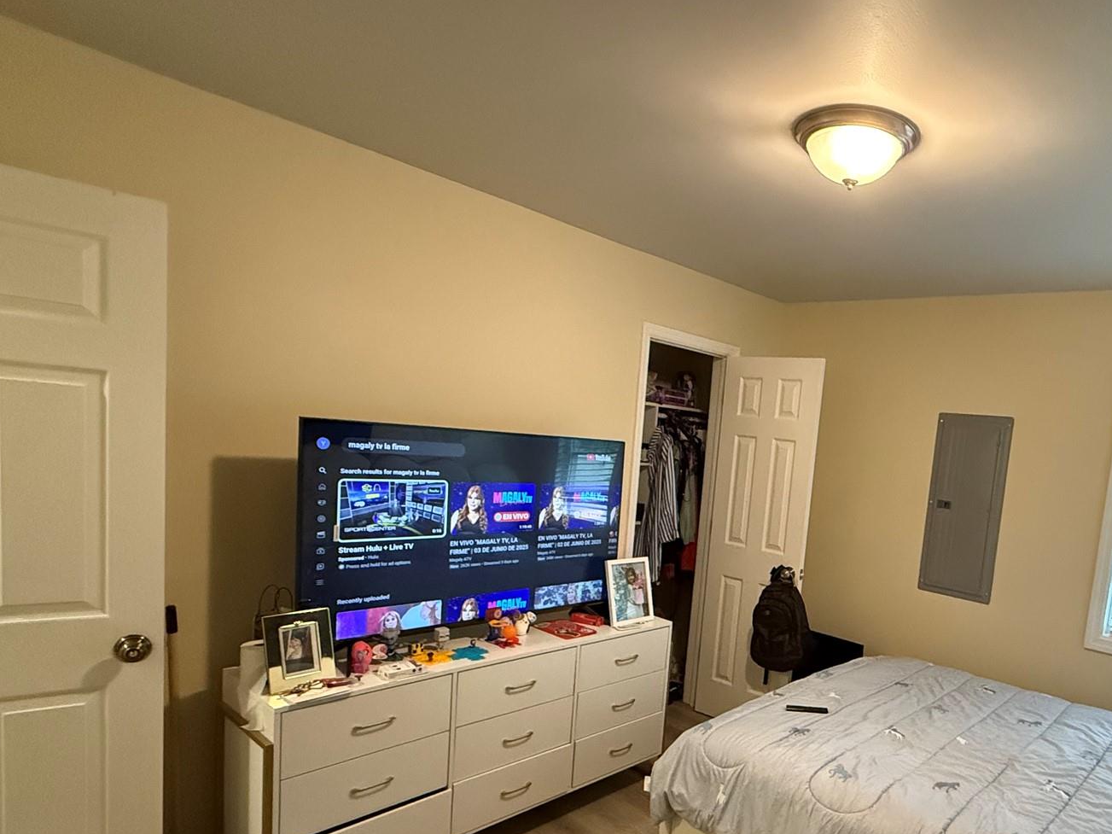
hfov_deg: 73.0
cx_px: 778
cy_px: 515
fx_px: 707
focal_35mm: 22
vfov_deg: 60.4
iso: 1250
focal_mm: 2.22
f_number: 2.2
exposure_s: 1/60
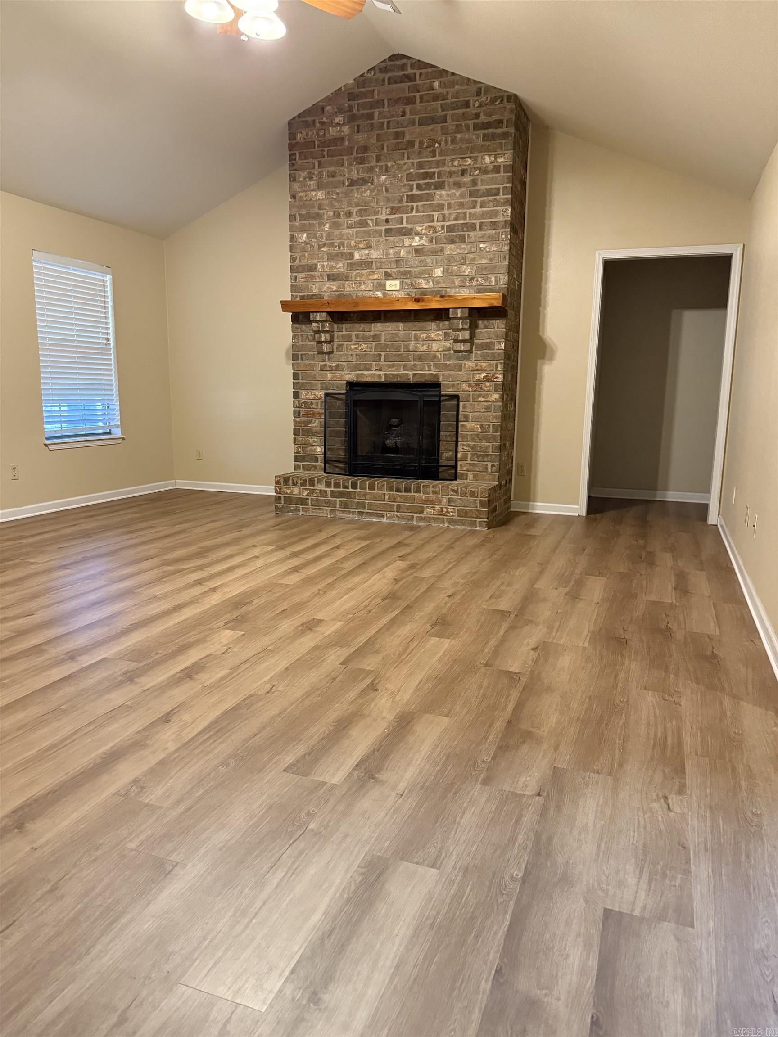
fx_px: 719
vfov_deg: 71.6
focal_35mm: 24
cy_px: 518
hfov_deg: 56.8
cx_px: 389
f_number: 1.78
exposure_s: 1/60
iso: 800
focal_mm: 6.76
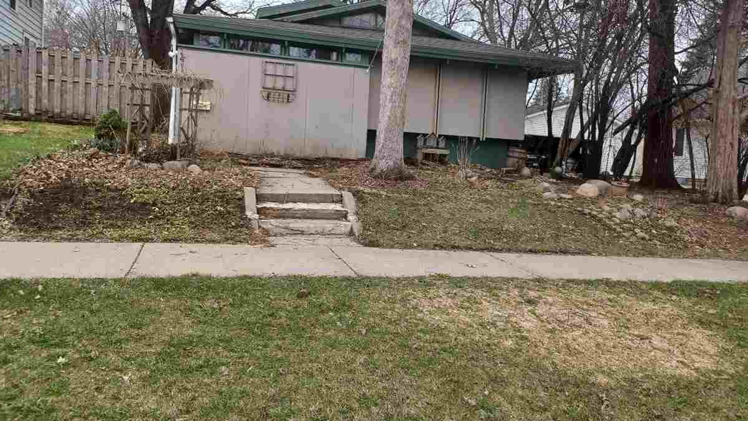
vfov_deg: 40.1
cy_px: 178
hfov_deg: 66.0
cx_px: 389
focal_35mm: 29
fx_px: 575
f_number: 1.8
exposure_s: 1/157
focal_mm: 4.6
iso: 32
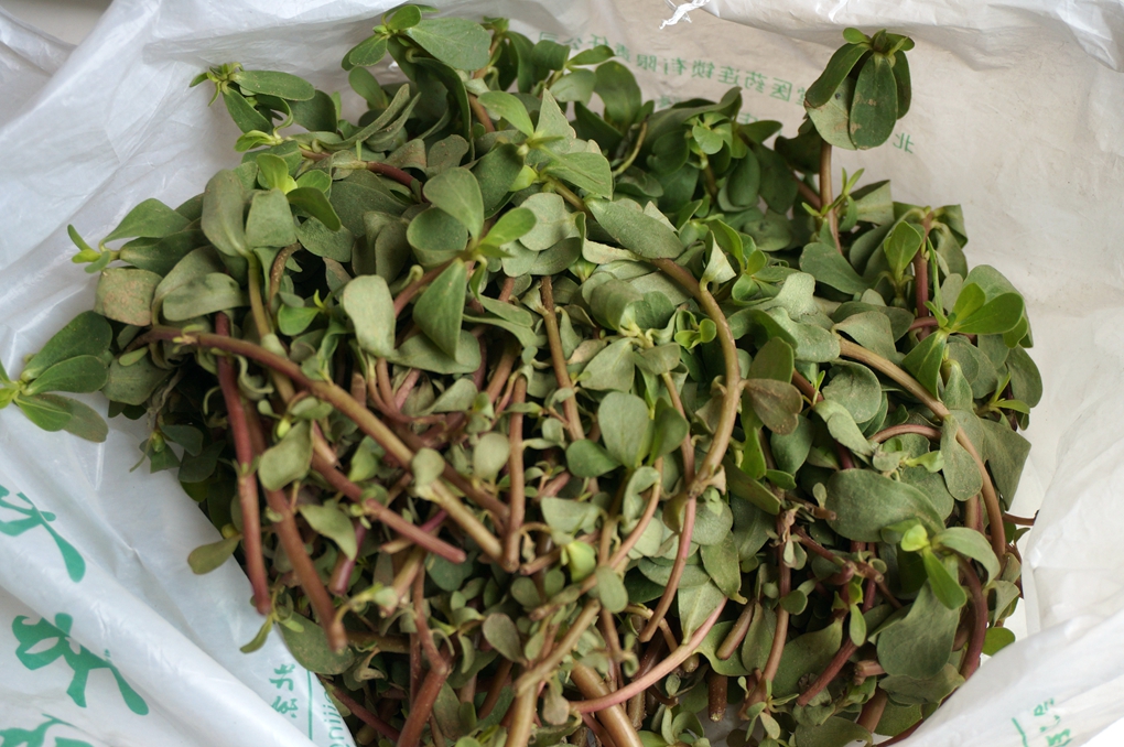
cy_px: 374
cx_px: 562
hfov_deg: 41.1
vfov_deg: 28.0
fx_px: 1497
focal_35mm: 48
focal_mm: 32
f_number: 5
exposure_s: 1/160
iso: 320
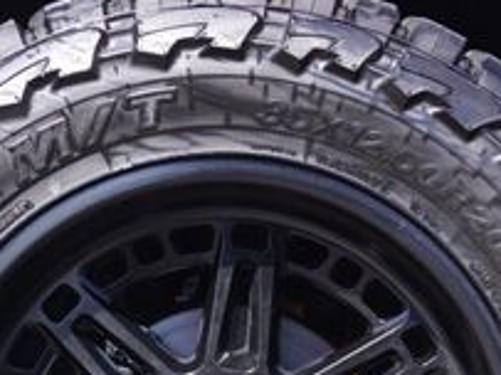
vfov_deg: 13.7
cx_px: 271
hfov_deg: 18.8
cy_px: 461
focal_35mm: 105
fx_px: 1512
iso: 100
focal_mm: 23
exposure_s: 1/100
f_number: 7.1
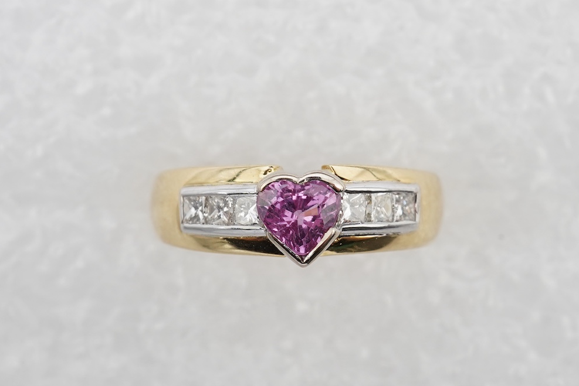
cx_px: 291
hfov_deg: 24.8
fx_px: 1319
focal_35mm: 82
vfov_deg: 16.7
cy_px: 215
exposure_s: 1/125
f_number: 16
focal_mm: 30
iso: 640
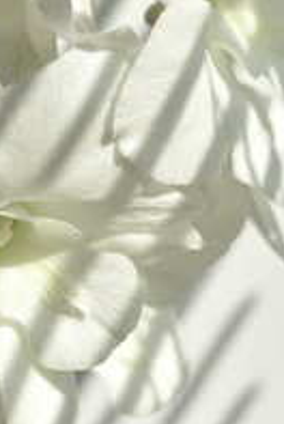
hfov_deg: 8.0
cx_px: -9
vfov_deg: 12.0
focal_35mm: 171
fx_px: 2016
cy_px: 258
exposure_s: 1/1250
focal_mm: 50
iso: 200
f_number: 3.5
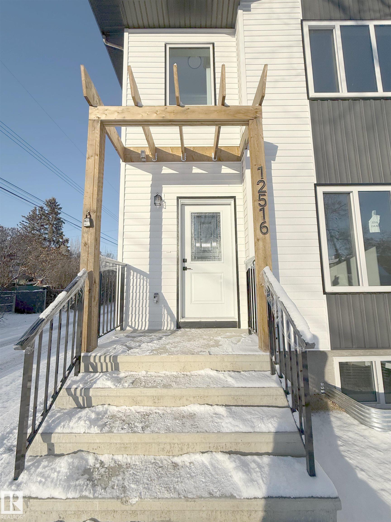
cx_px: 196
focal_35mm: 14
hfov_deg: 85.7
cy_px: 261
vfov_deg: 102.1
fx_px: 211
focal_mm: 2.22
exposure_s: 1/4425
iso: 50
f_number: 2.2
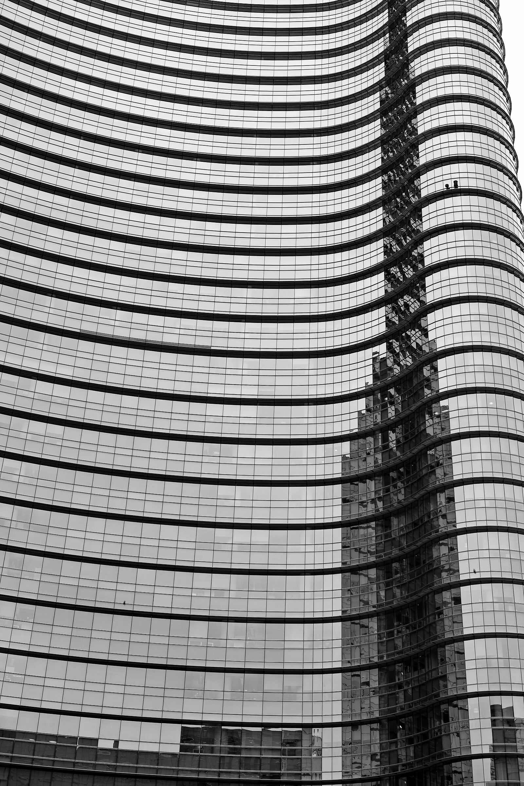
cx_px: 262
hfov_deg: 27.5
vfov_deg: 40.3
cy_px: 393
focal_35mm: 49
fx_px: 1070
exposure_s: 1/450
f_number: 5
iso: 400
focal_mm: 32.9
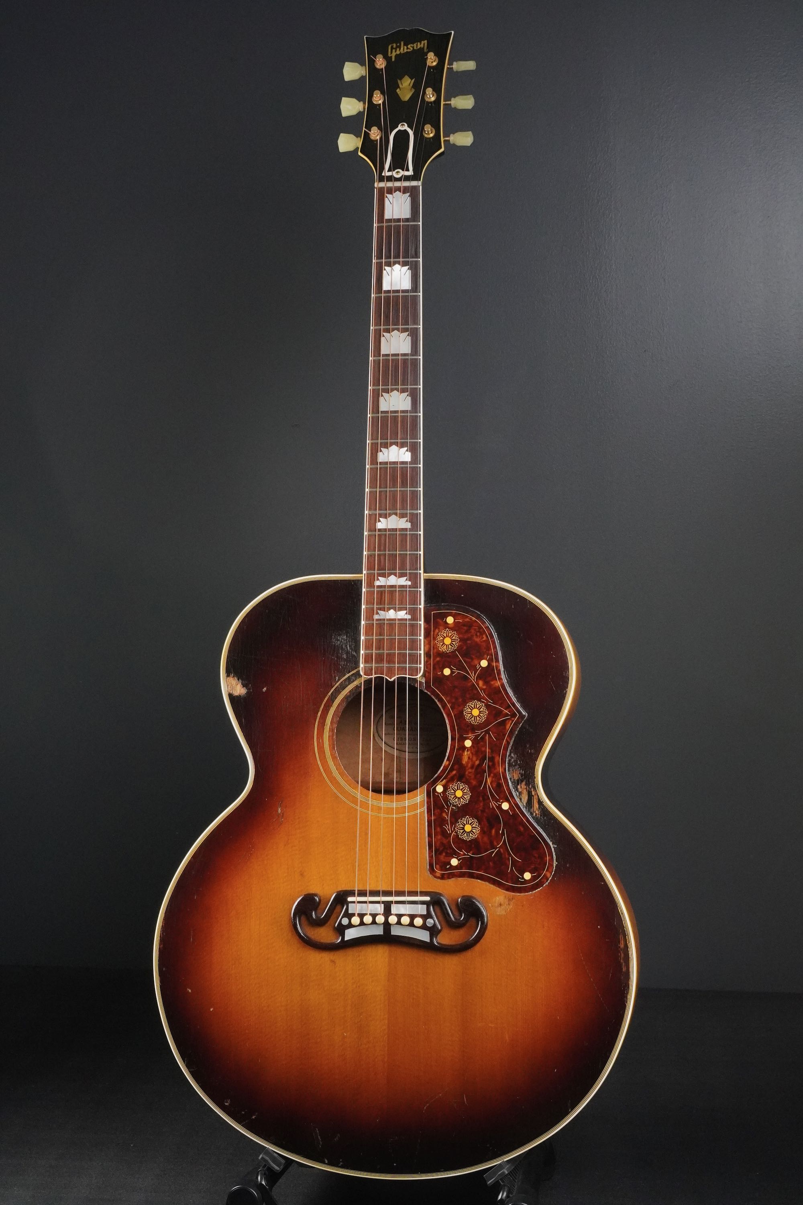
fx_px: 1756
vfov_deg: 37.9
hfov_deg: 25.8
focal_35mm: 52
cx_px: 402
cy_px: 602
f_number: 11
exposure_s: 1/60
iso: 3200
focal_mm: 35
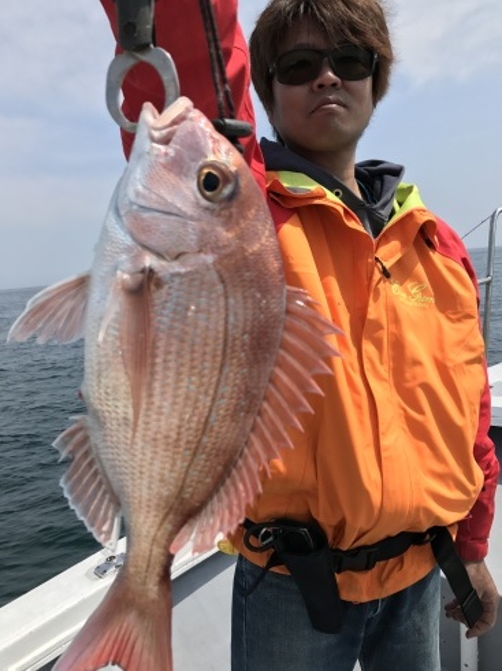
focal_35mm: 28
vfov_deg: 63.5
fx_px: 542
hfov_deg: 49.7
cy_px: 336
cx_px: 251
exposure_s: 1/1808
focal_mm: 3.99
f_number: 1.8
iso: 20
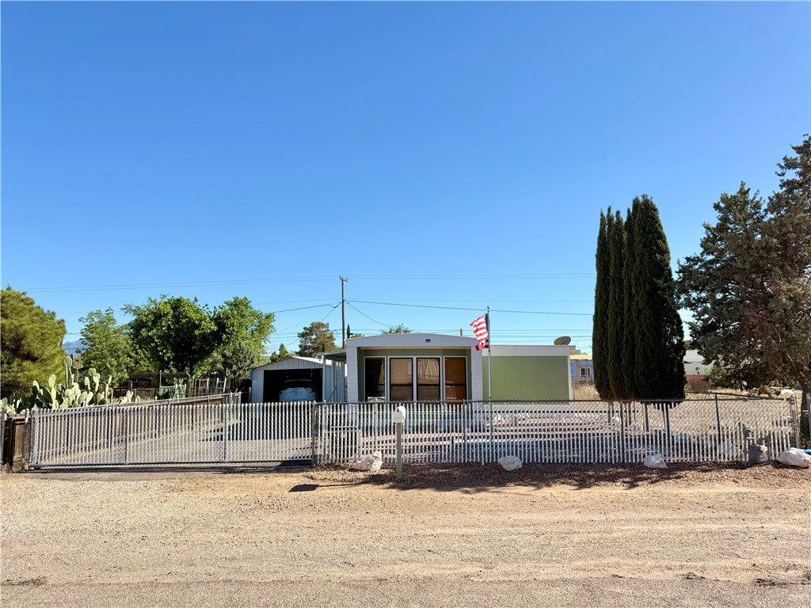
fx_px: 562
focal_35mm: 24
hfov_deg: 71.6
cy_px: 304
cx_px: 406
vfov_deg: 56.8
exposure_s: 1/3279
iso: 80
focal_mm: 6.76
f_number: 1.78
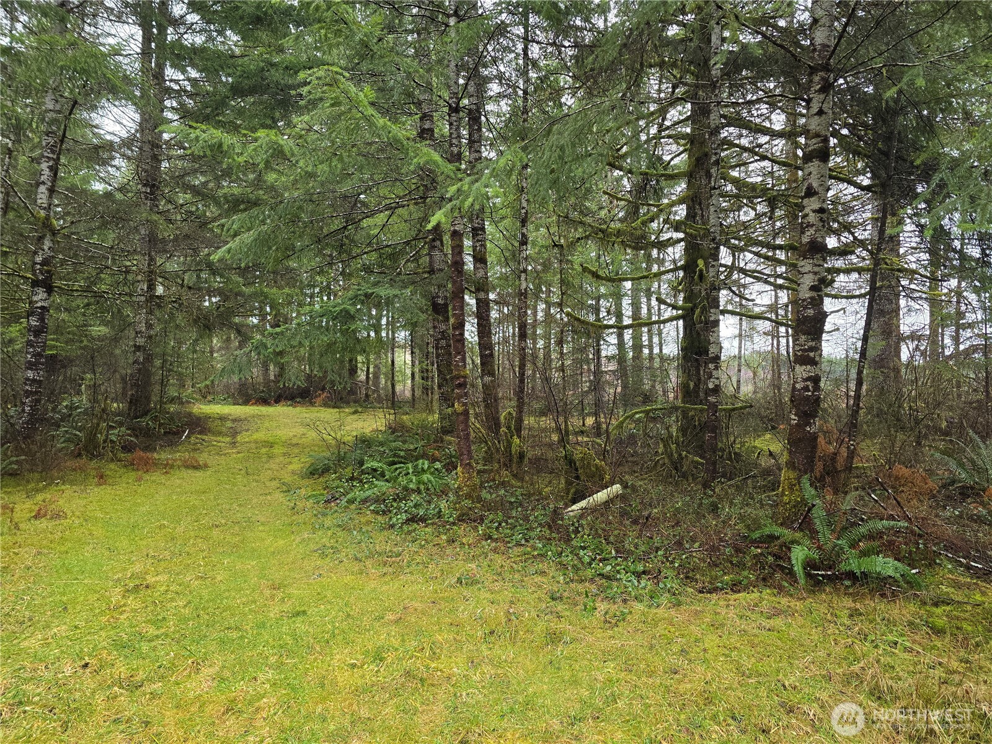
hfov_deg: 73.9
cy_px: 372
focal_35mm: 23
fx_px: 659
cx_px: 496
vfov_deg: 58.9
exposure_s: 1/180
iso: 200
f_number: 1.7
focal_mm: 6.3
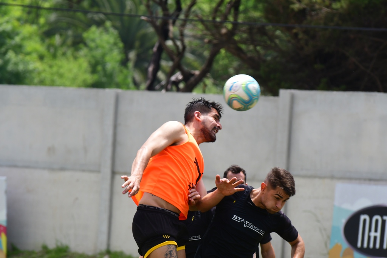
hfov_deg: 4.6
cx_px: 194
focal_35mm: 450
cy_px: 129
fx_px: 4838
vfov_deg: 3.1
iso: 400
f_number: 9
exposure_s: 1/500
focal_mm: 300
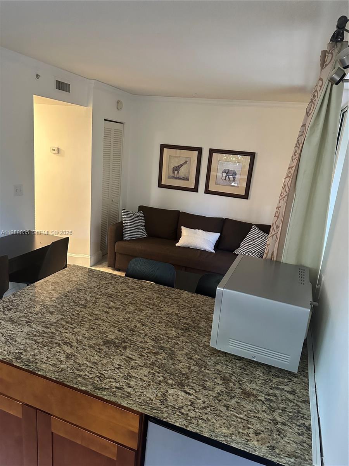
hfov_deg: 56.8
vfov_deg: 71.6
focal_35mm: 24
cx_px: 174
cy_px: 233
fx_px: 323
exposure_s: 1/60
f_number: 1.78
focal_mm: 6.86
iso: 800
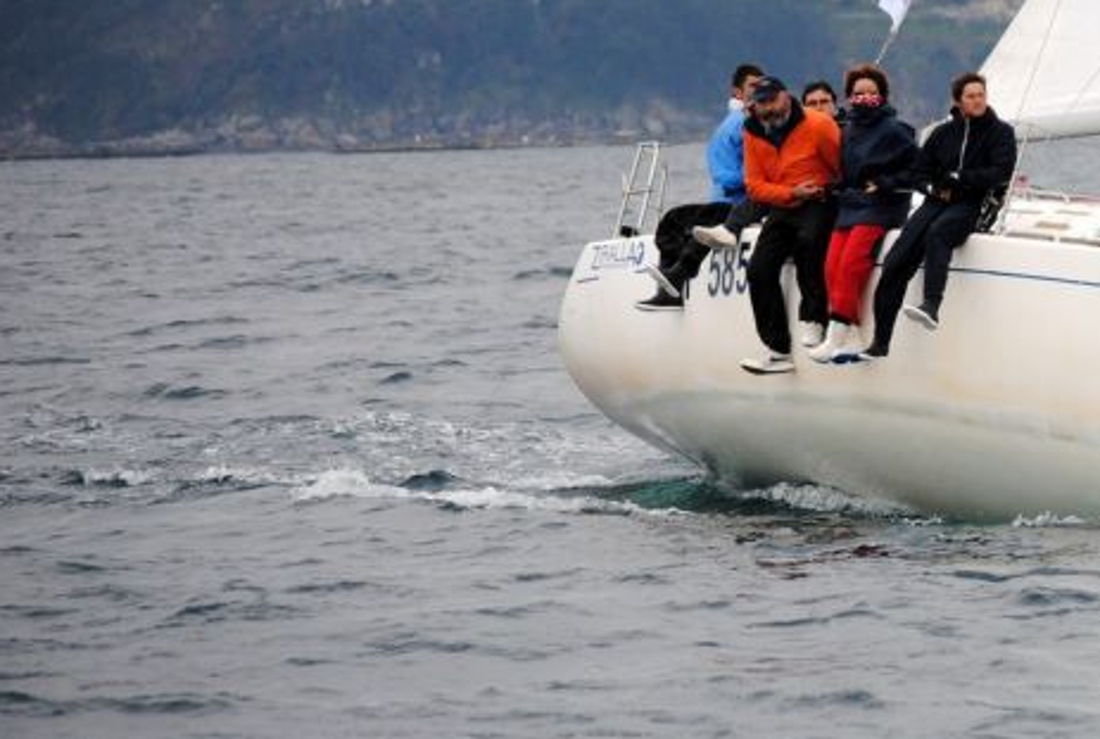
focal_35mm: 311
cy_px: 253
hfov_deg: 6.6
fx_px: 9524
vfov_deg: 4.4
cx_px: 927
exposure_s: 1/400
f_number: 5
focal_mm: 120
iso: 200
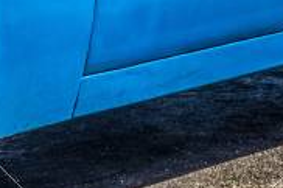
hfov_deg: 7.9
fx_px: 2018
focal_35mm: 257
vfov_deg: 5.1
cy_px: -312
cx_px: -145
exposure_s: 1/125
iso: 125
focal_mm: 24
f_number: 16
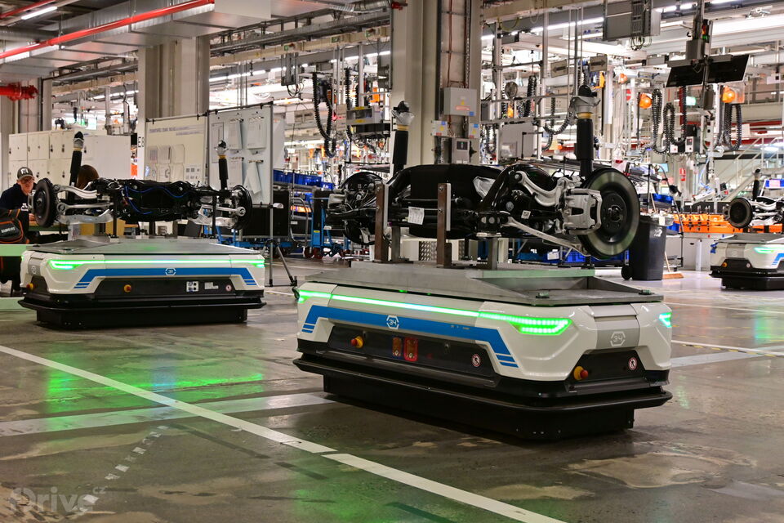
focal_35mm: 51
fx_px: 1111
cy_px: 262
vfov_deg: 26.5
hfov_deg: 38.9
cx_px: 392
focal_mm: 34
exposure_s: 1/25
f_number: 5.6
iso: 800
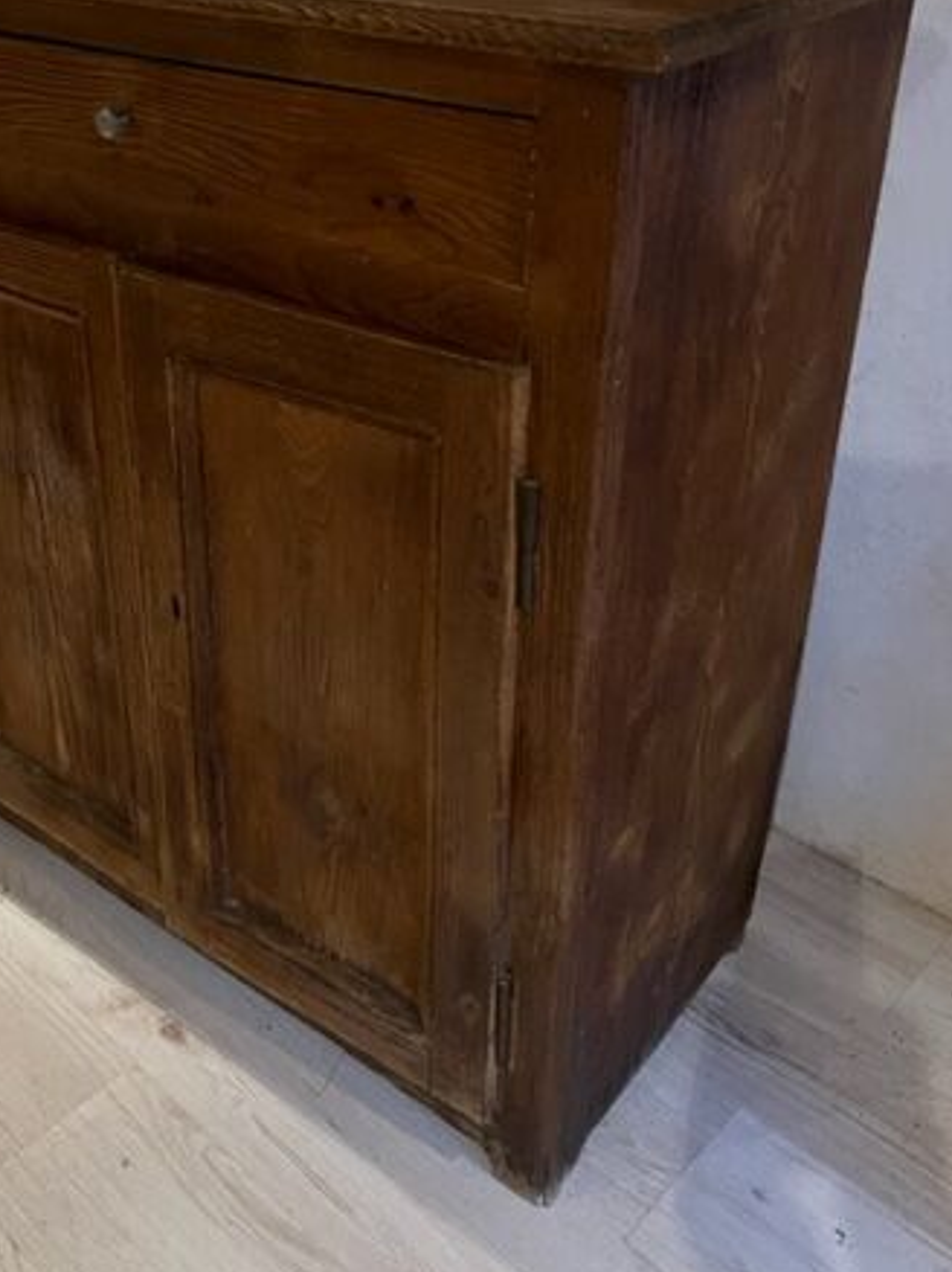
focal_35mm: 38
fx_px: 1395
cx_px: 325
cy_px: 450
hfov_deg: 37.3
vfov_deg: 48.4
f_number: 1.6
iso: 640
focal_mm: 5.1
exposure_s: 1/40
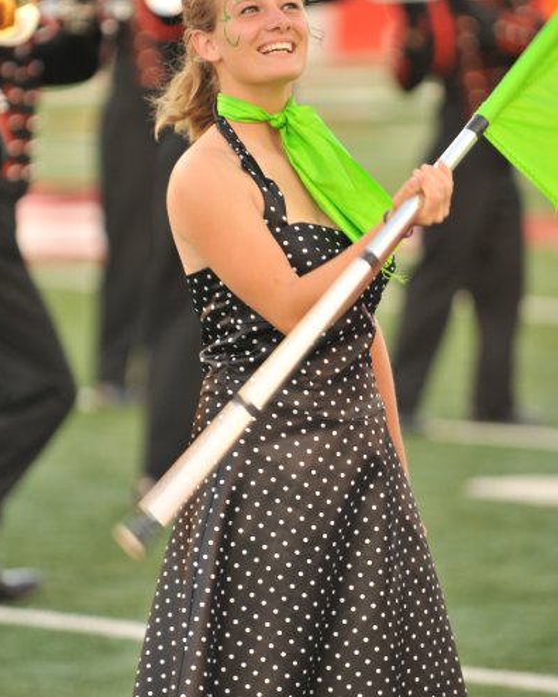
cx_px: 278
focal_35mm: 341
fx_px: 7039
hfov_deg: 4.5
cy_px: 308
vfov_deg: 5.7
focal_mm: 200
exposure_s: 1/250
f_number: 2.8
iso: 200
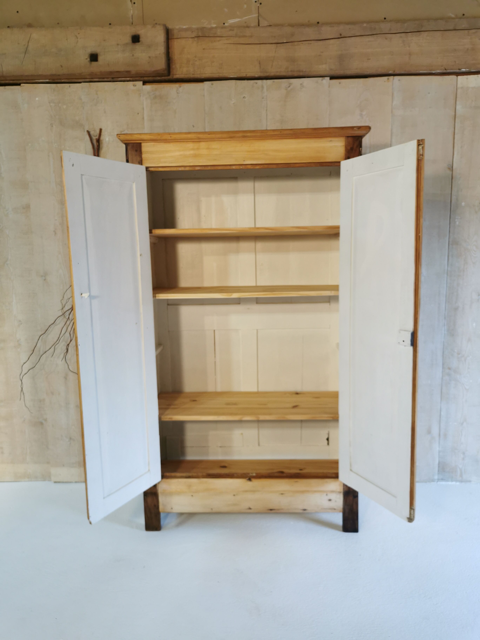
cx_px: 240
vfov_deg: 65.3
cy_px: 320
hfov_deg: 51.4
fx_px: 499
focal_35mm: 27
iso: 100
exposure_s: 1/100
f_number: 1.8
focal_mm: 5.58
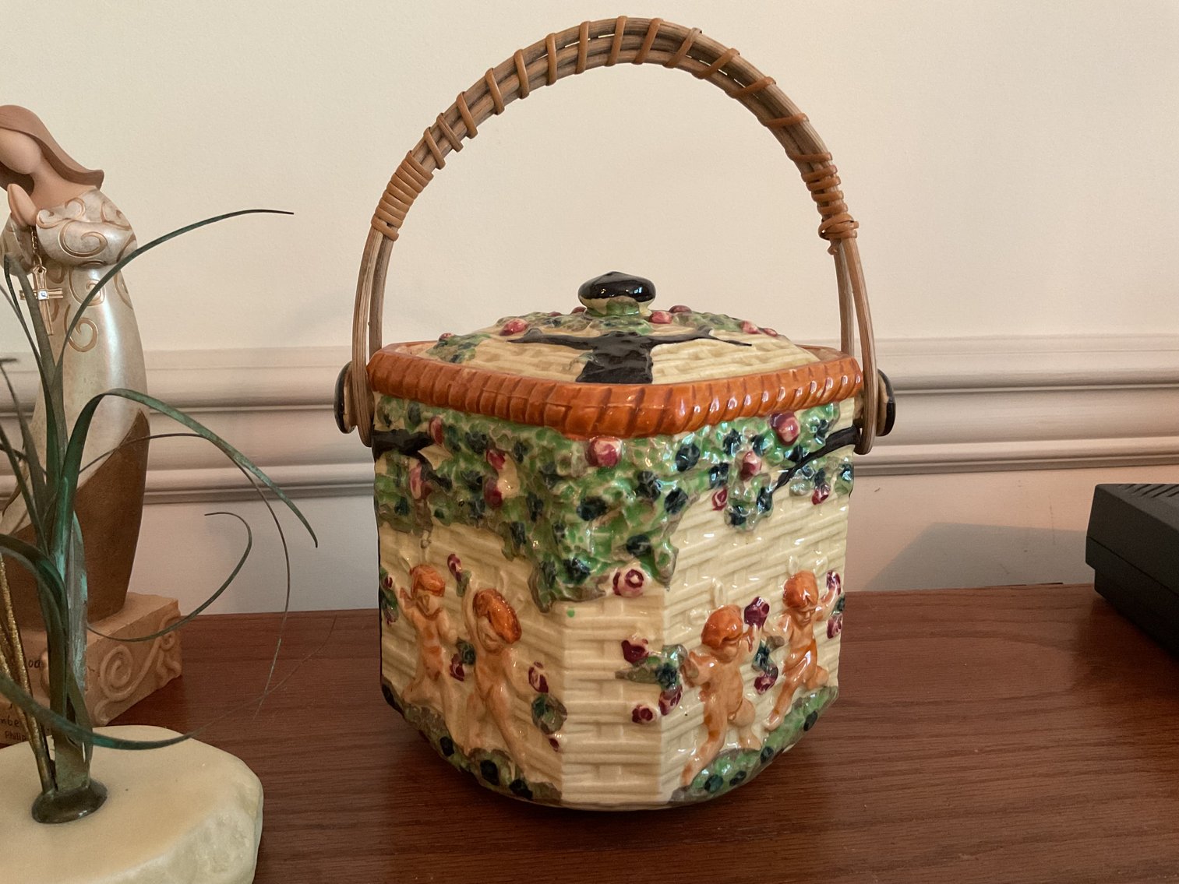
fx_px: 988
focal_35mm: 29
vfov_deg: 48.2
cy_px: 442
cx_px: 590
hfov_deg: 61.7
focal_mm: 3
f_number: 1.8
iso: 250
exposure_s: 1/40
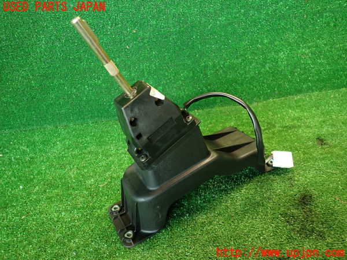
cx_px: 174
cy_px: 130
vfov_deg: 54.9
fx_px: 251
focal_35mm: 25
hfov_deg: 69.4
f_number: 2
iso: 320
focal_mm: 4.5
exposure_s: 1/30
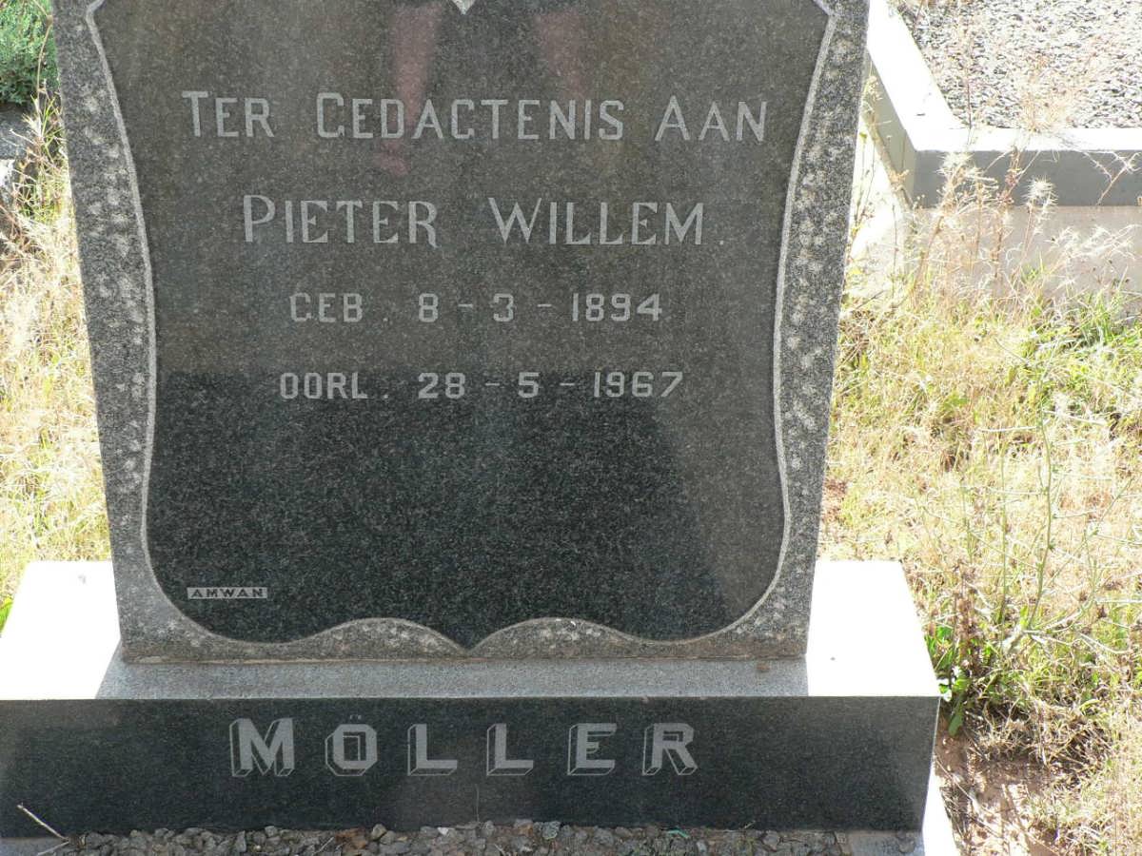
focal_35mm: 61
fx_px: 2012
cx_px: 571
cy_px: 428
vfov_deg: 24.0
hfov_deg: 31.7
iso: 100
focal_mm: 10.2
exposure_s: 1/200
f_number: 4
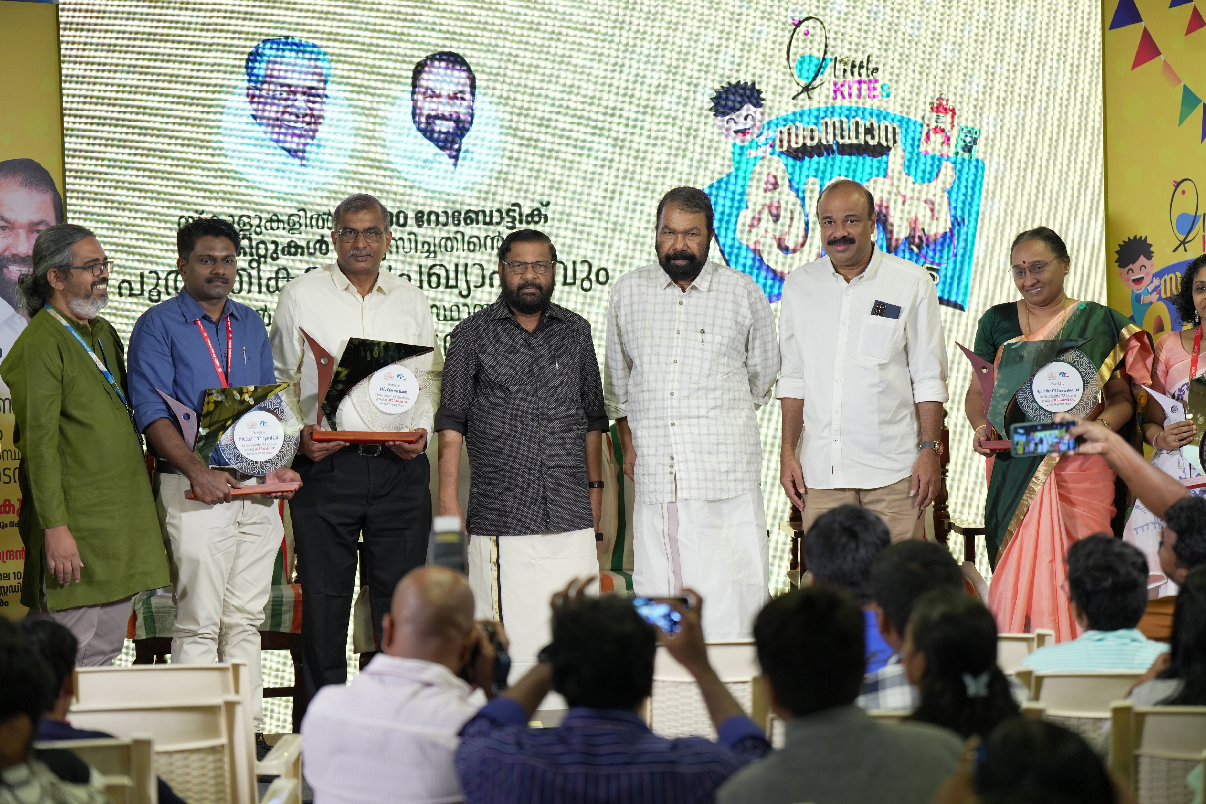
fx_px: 3852
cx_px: 603
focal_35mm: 115
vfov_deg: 11.9
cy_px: 402
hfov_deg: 17.8
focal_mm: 115
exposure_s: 1/200
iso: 1250
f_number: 2.8
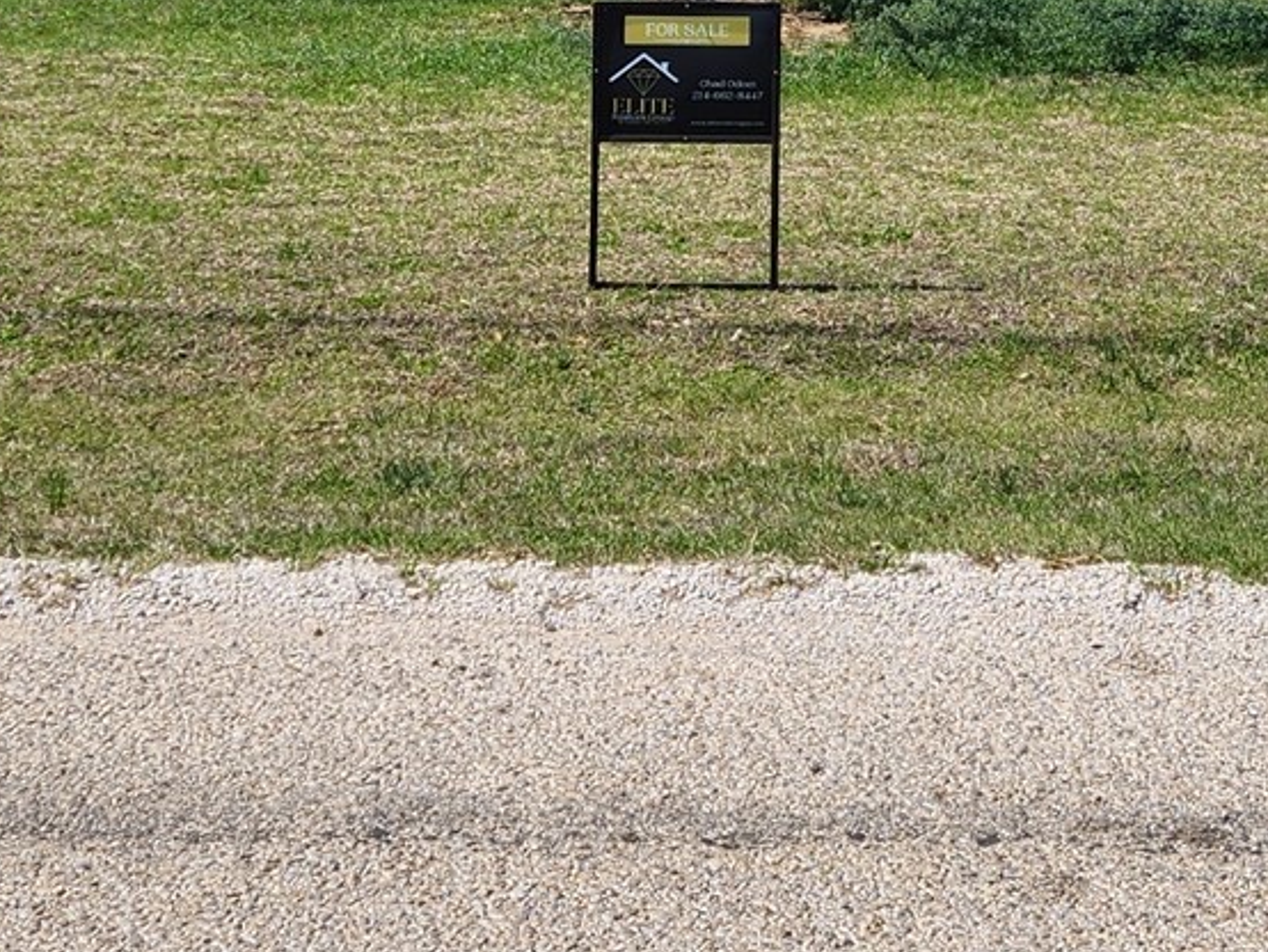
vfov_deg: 16.4
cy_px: -281
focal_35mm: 85
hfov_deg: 22.9
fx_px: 3115
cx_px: 881
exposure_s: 1/2186
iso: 20
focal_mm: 5.4
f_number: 1.8
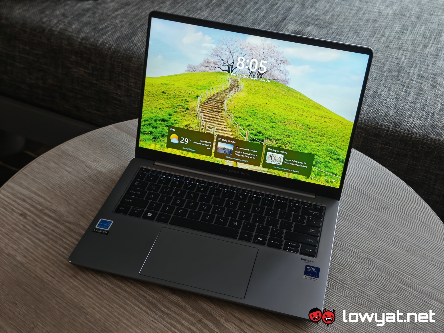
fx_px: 590
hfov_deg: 41.2
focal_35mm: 46
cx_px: 222
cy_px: 166
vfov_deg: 31.5
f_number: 1.6
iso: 80
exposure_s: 1/50
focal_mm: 5.4
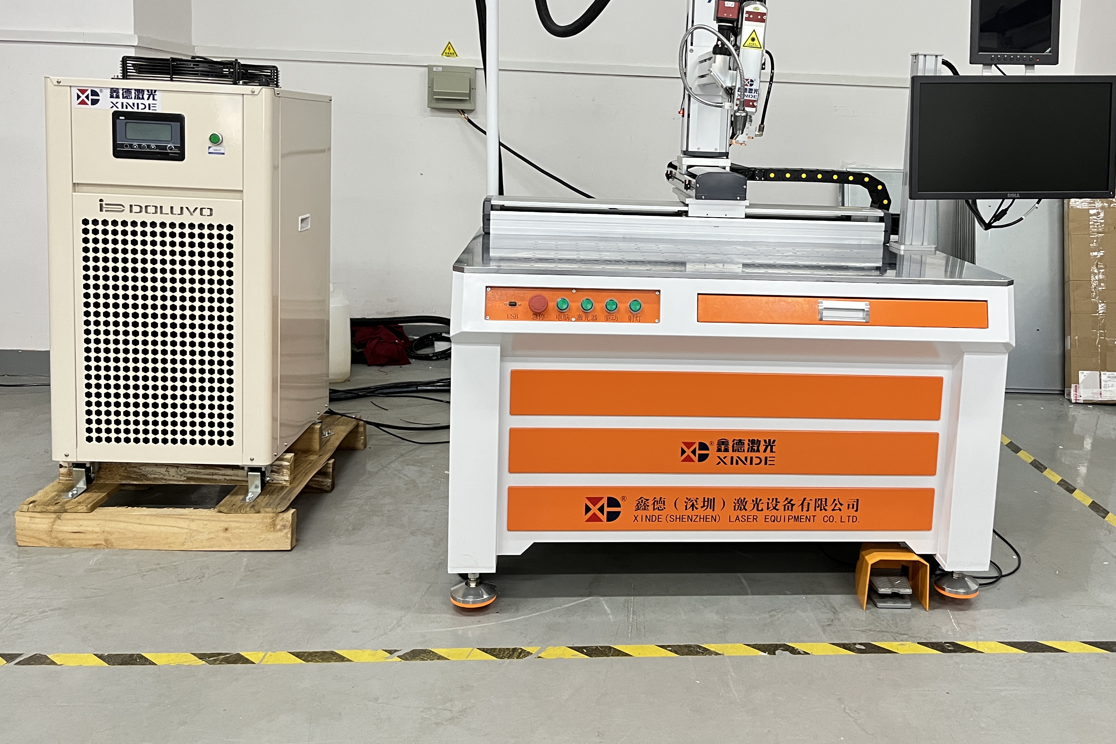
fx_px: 1023
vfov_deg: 39.5
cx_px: 659
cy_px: 254
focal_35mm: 33
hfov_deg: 56.9
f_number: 1.6
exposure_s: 1/50
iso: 250
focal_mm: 5.1
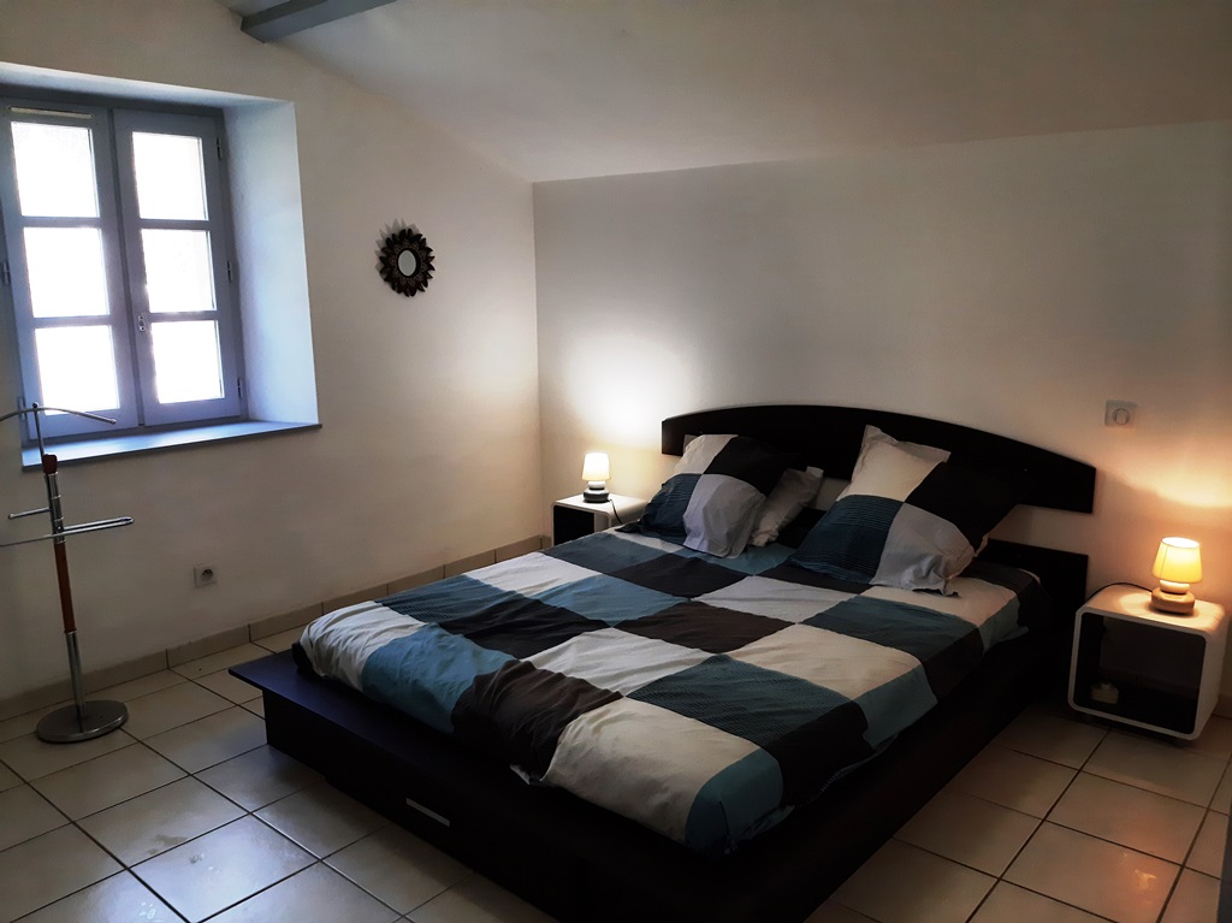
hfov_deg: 67.3
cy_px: 462
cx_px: 616
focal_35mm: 26
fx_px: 925
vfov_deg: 53.0
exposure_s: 1/50
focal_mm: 3.93
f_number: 1.7
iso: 100
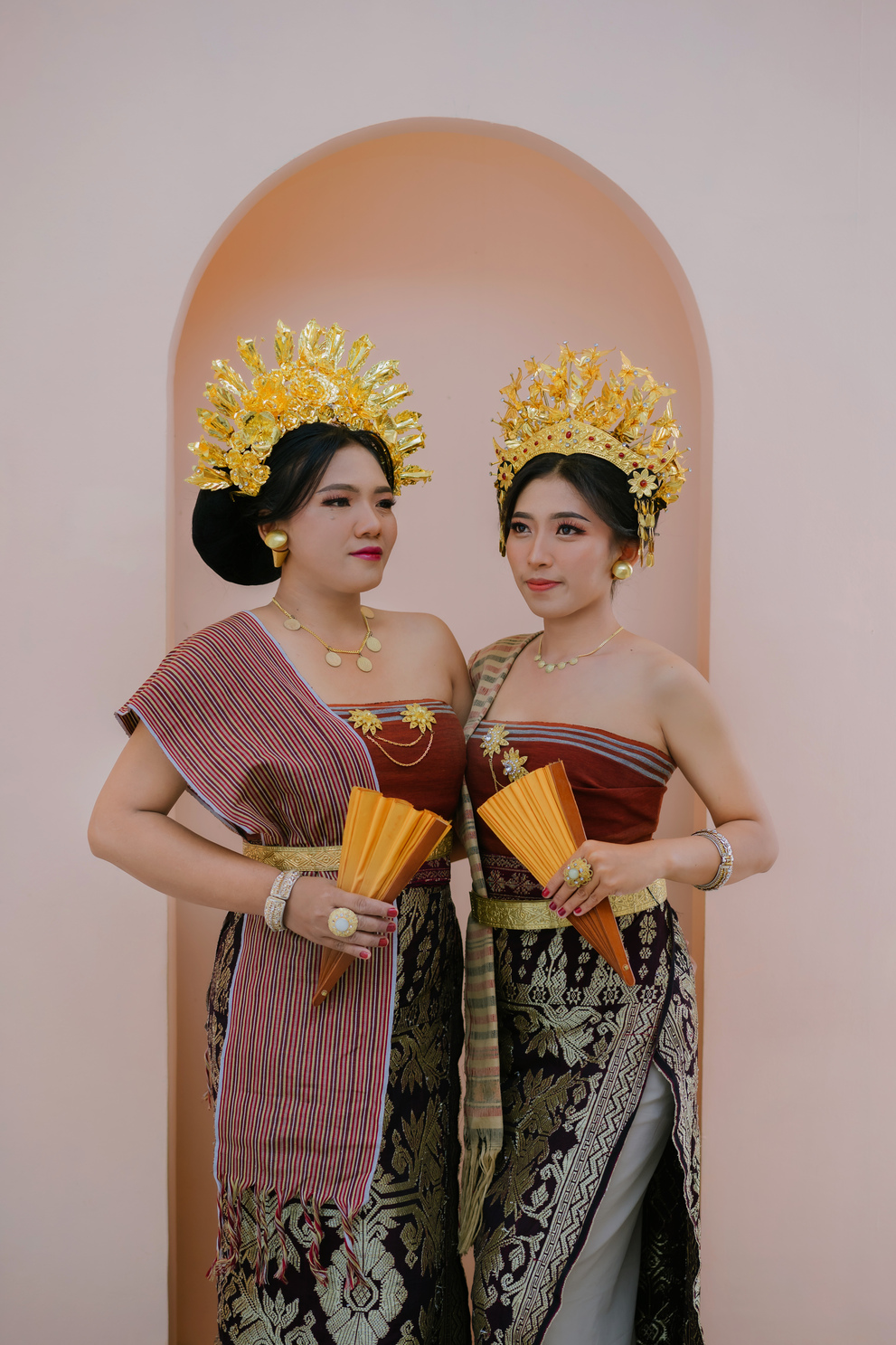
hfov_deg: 24.6
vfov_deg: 36.2
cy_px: 672
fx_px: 2054
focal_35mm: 55
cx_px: 448
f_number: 2.5
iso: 200
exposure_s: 1/100
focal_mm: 55
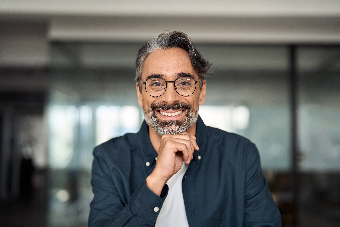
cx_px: 170
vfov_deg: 27.0
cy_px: 114
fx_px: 472
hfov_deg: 39.6
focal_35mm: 50
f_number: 1.6
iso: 640
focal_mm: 50
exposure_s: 1/400
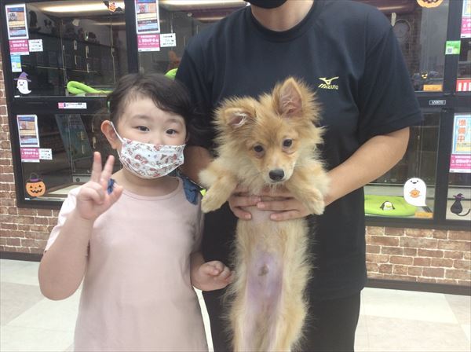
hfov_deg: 56.9
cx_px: 236
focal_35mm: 32
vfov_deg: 44.0
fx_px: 435
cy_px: 176
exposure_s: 1/24
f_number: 2.4
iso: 64
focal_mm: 3.3
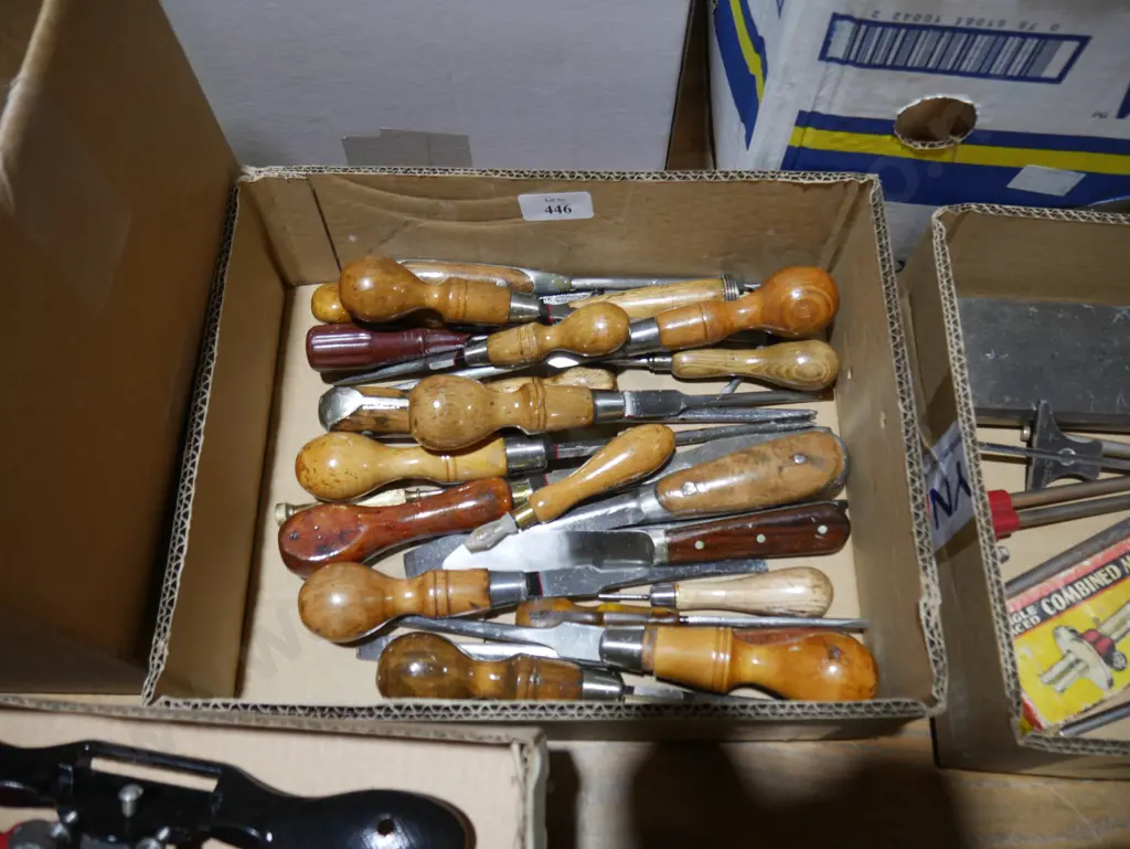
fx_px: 914
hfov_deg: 63.4
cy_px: 424
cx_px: 565
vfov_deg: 49.8
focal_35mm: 28
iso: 250
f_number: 3.5
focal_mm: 14
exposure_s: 1/60
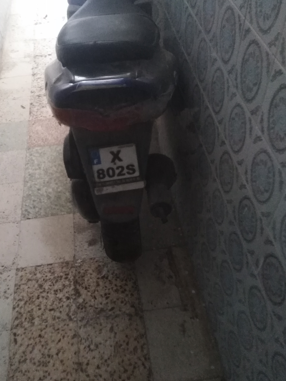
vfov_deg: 55.3
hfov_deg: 42.7
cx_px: 110
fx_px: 364
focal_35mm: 33
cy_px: 175
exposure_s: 1/15
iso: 1200
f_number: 2.2
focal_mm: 3.37
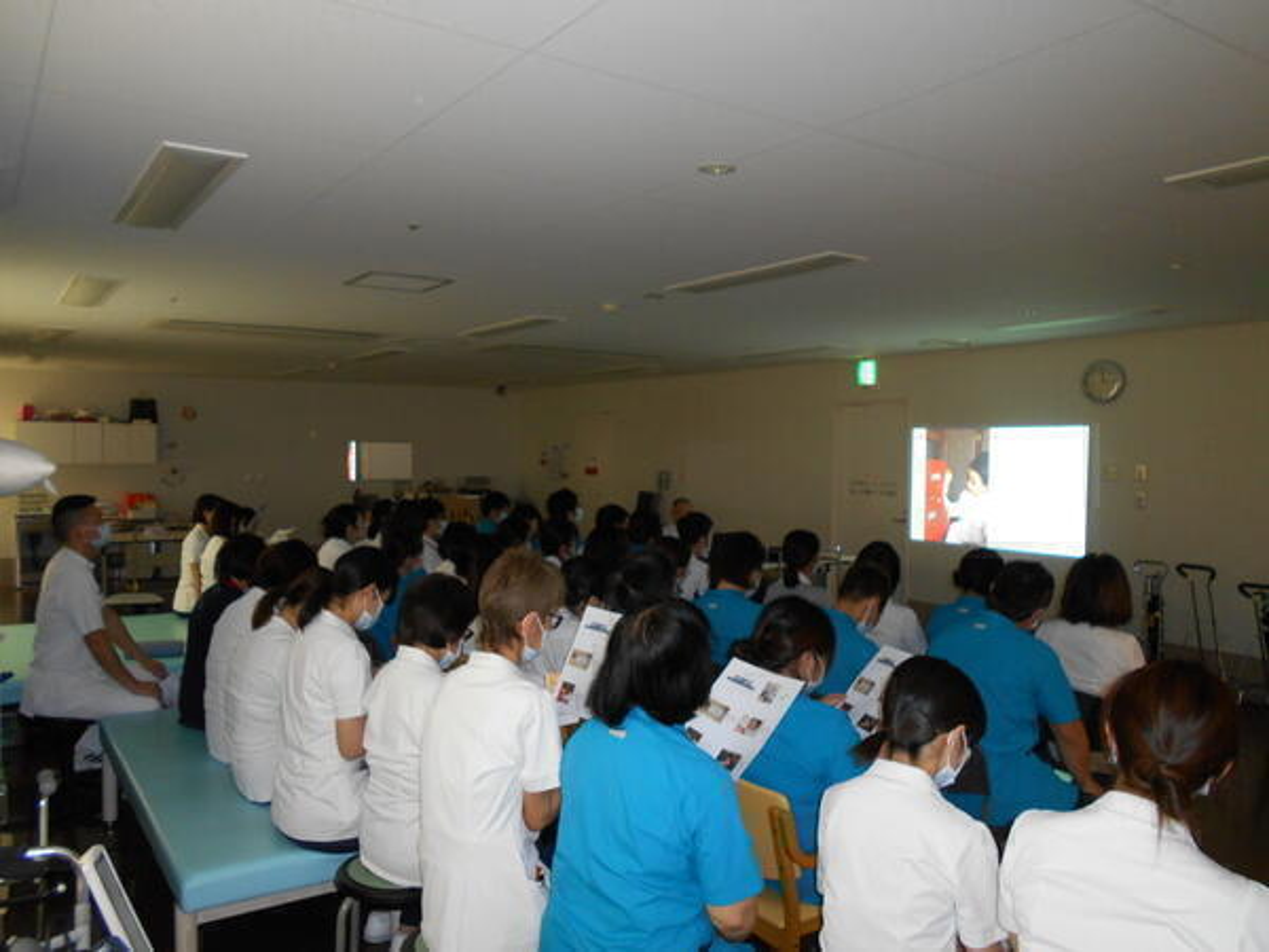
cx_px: 634
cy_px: 476
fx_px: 953
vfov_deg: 53.1
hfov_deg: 67.3
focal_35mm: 26
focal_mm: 4.6
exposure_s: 1/25
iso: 220
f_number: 3.2
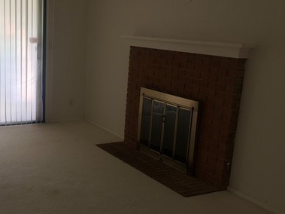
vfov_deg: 29.6
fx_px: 403
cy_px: 131
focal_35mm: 49
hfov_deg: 37.8
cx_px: 68
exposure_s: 1/40
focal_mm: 4.15
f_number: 2.2
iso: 25
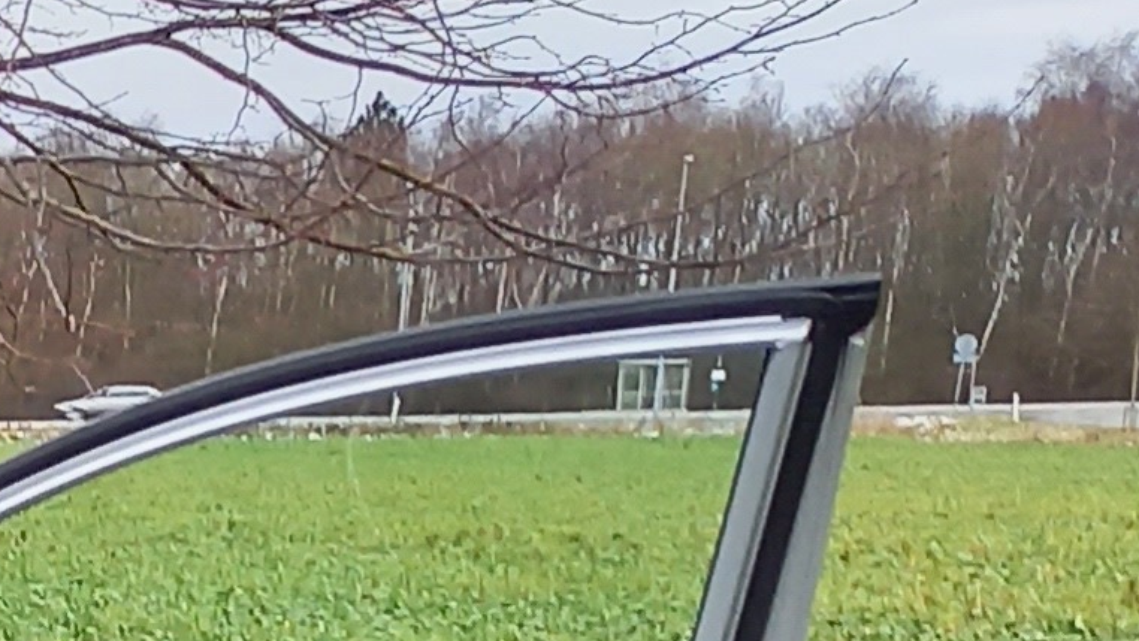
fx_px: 4320
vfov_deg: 8.1
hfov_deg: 12.4
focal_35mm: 143
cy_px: 1222
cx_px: -1457
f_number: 2
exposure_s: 1/49
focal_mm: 4.6
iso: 125
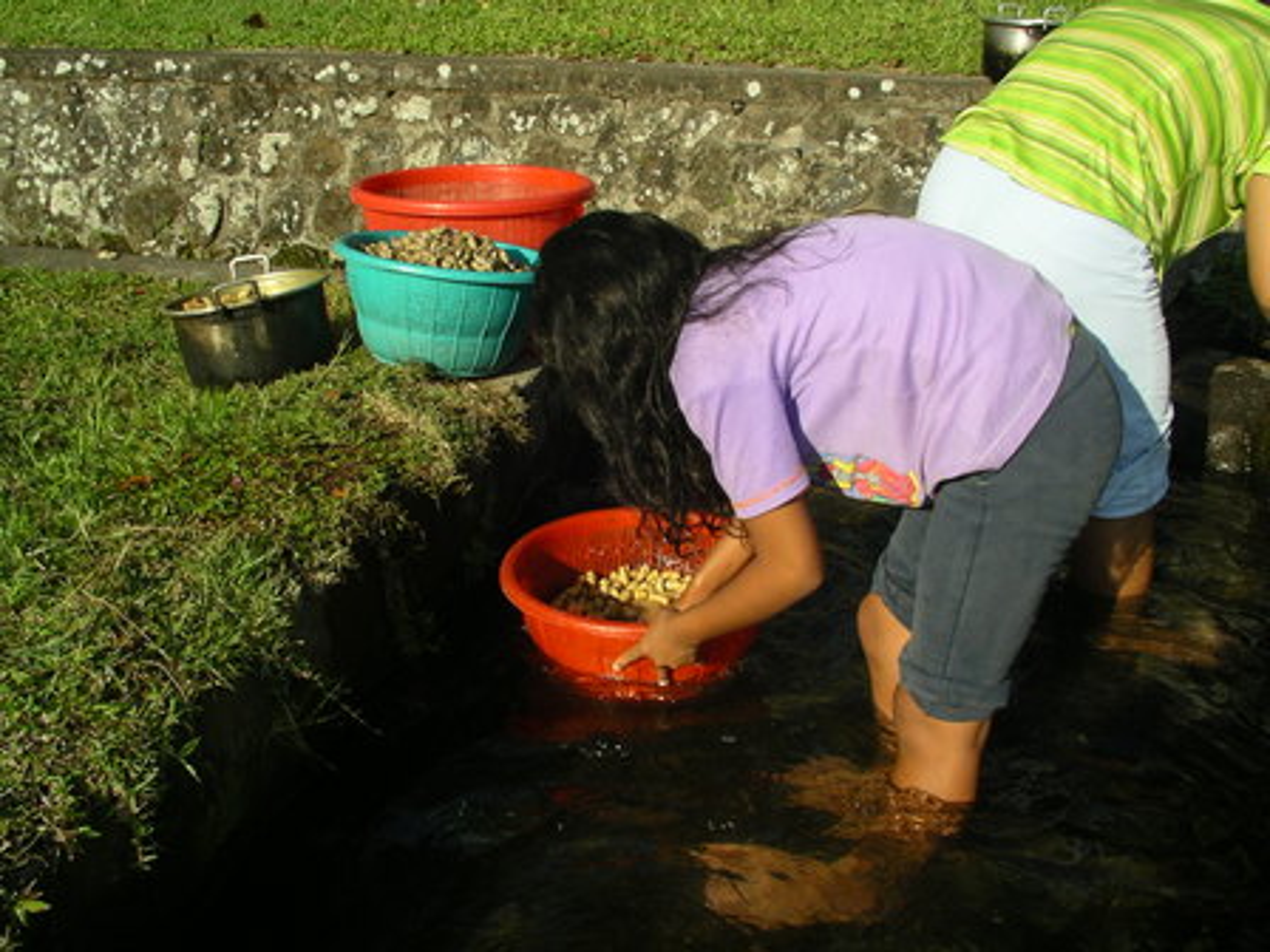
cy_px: 476
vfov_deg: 38.7
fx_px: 1357
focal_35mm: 37
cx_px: 635
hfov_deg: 50.1
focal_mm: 5.7
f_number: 6.9
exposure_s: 1/125
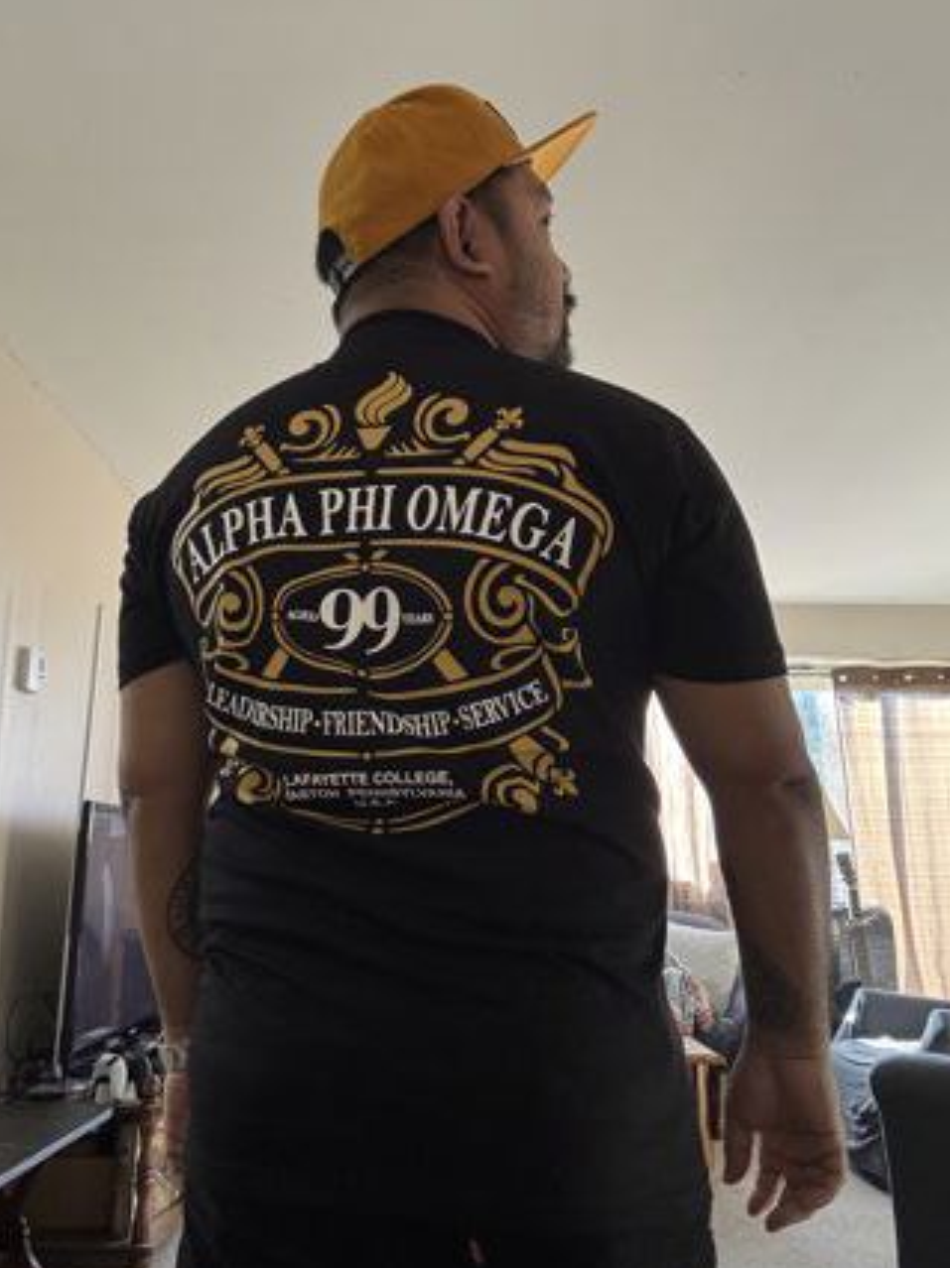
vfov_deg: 58.4
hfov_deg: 45.4
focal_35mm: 31
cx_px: 468
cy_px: 631
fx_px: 1135
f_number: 1.9
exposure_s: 1/60
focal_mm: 2.69
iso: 125
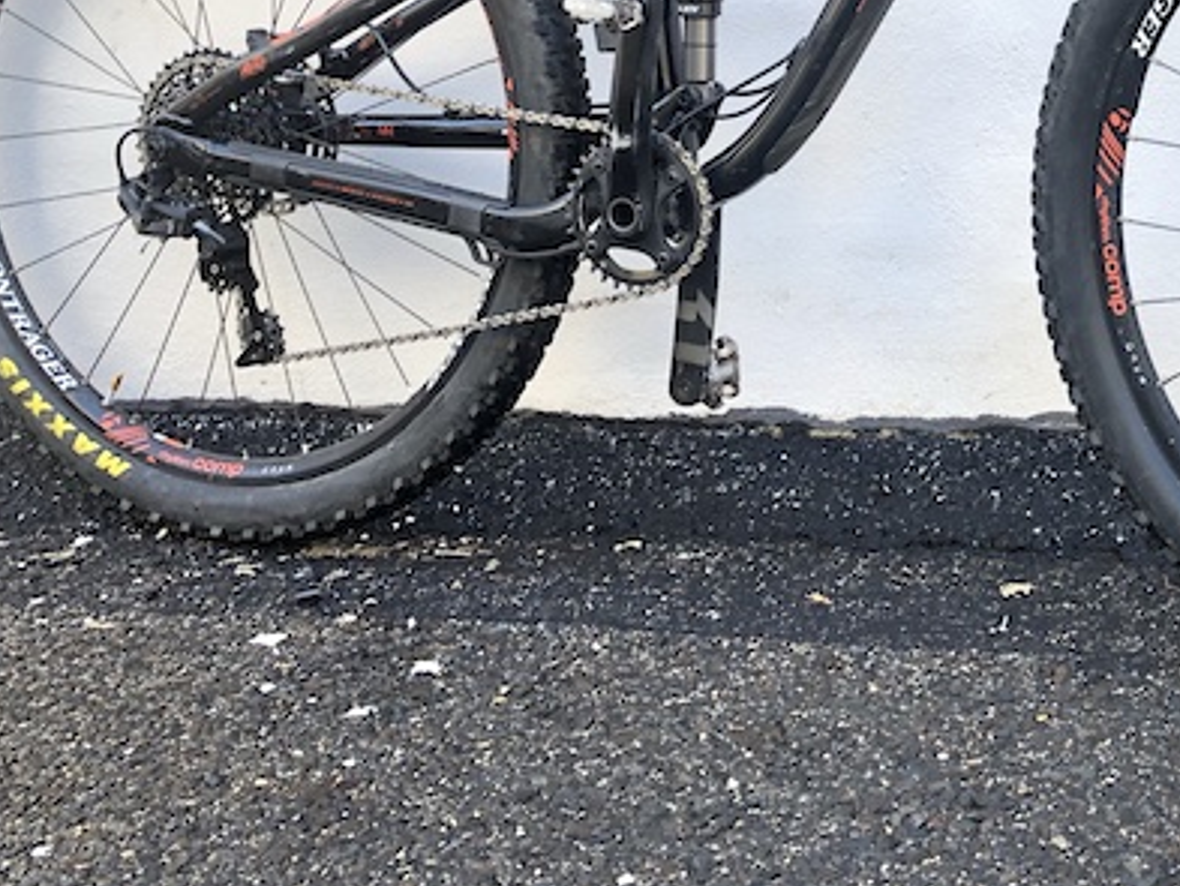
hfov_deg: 32.7
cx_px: 976
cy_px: 6
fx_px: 1944
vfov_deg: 24.5
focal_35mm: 57
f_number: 1.8
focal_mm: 3.99
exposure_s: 1/120
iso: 40
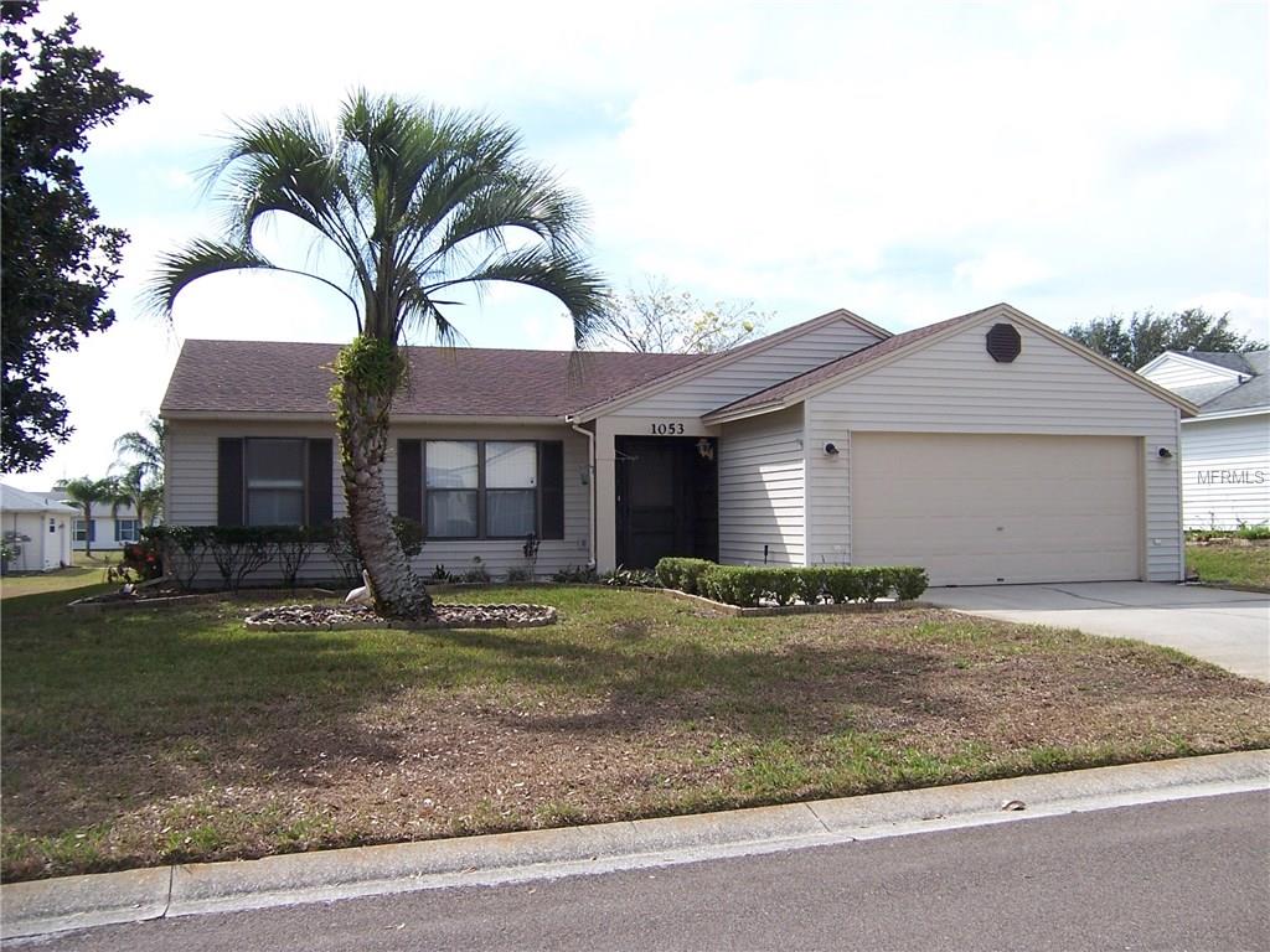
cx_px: 635
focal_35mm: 33
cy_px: 476
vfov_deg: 42.9
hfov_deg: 55.4
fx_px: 1211
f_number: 3.4
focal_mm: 5.5
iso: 80
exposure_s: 1/750
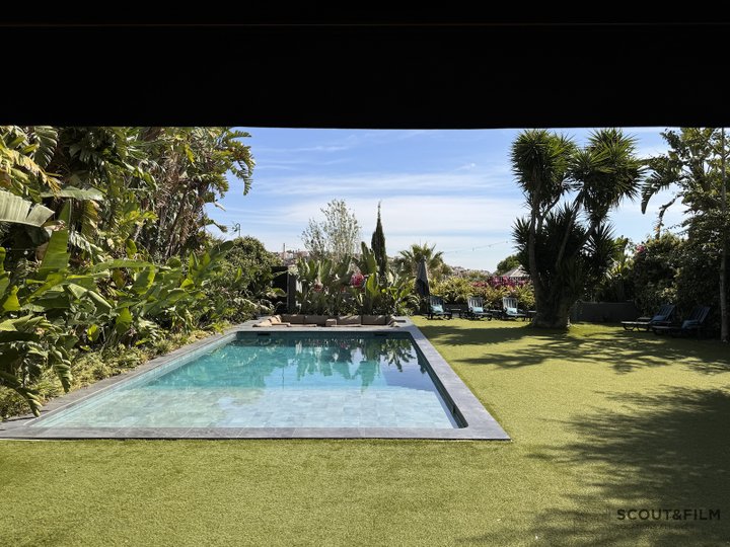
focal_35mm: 24
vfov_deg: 56.8
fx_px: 506
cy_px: 274
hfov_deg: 71.6
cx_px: 365
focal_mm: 6.76
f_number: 1.78
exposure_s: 1/3597
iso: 80
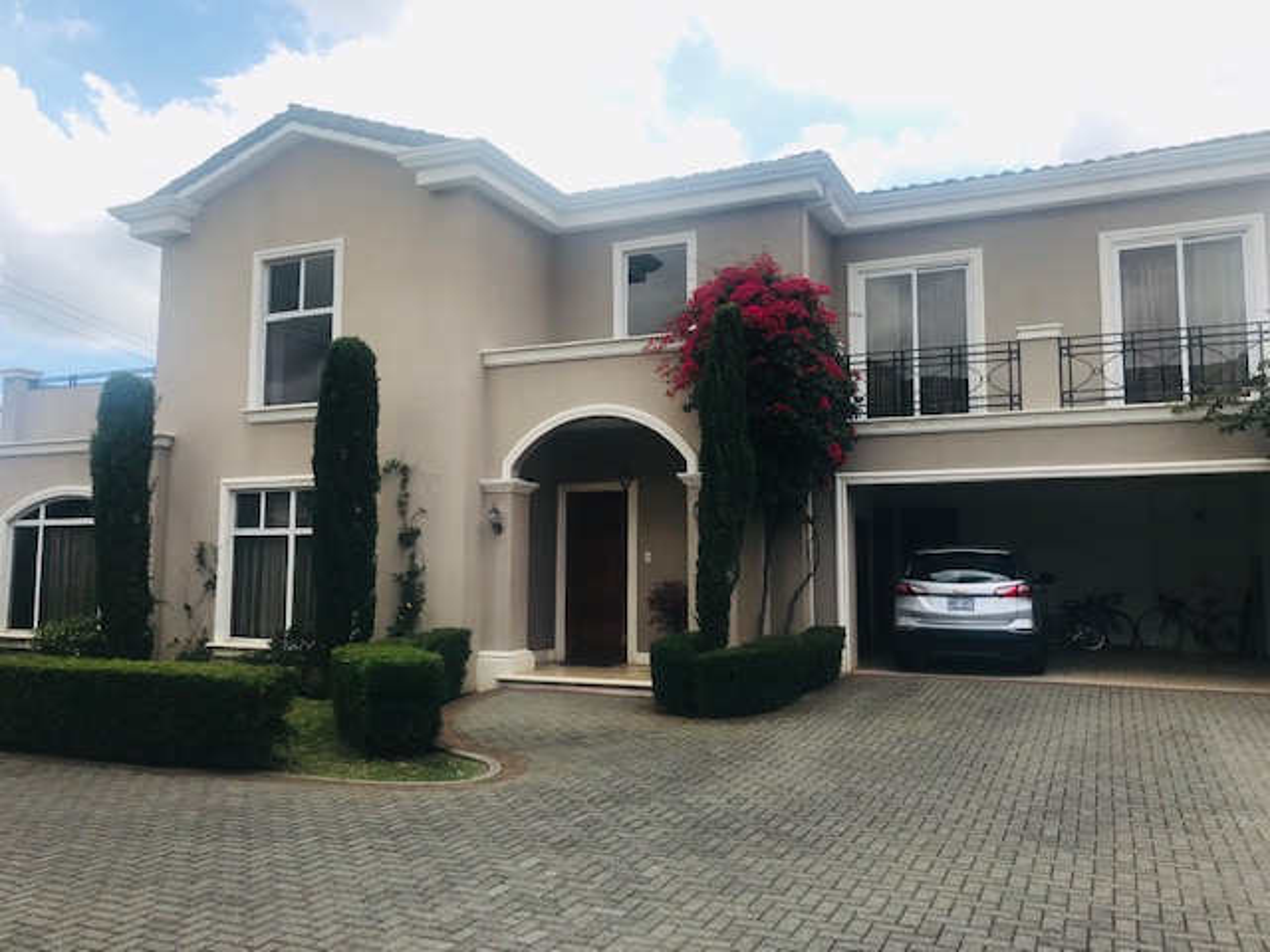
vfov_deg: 49.7
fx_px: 1027
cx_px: 635
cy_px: 476
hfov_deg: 63.4
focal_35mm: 28
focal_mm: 3.99
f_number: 1.8
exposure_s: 1/1842
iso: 20
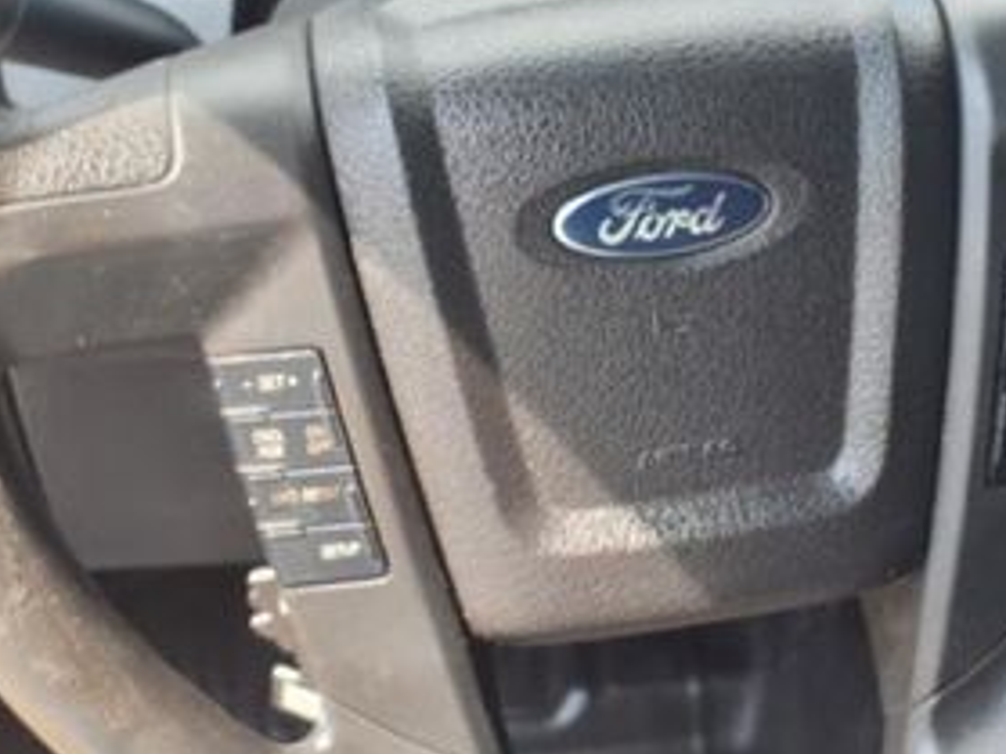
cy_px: 184
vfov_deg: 23.4
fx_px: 1801
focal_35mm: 62
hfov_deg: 31.1
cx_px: 624
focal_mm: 3.58
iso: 40
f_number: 1.9
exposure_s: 1/169
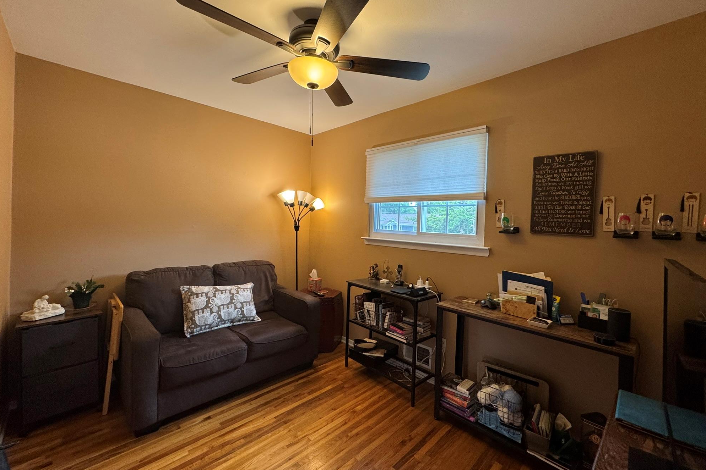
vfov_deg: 77.3
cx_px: 360
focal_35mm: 15
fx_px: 294
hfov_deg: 100.4
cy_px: 225
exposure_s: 1/120
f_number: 2.2
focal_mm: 2.22
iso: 200
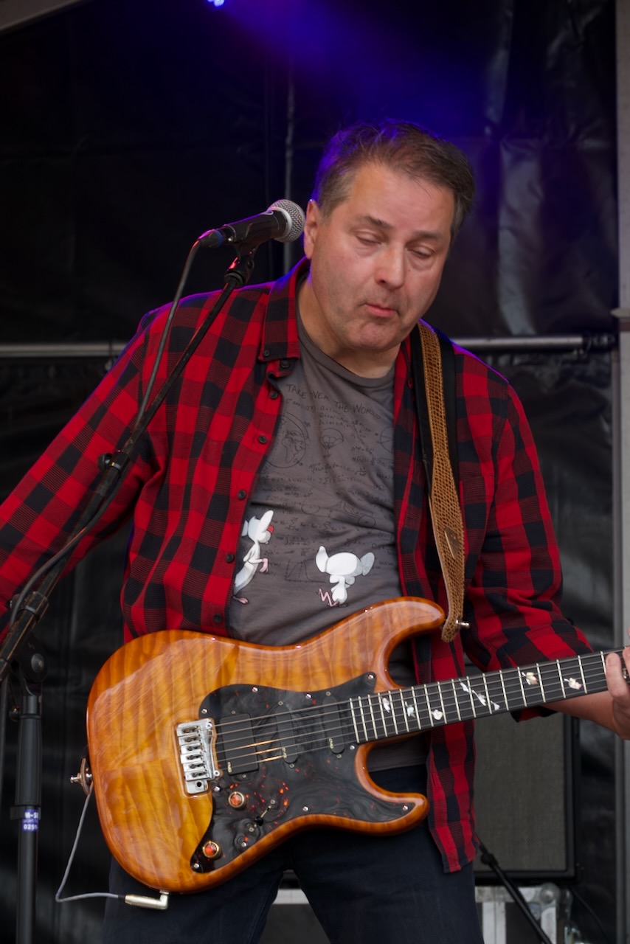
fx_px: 3227
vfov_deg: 16.6
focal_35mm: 123
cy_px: 472
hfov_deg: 11.2
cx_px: 315
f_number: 4
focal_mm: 44.93
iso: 100
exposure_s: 1/125
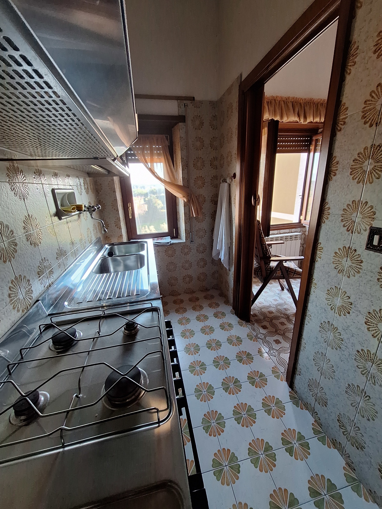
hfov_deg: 89.9
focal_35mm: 13
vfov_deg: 106.2
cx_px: 191
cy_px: 254
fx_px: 191
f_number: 2.2
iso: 160
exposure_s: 1/50
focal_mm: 1.74
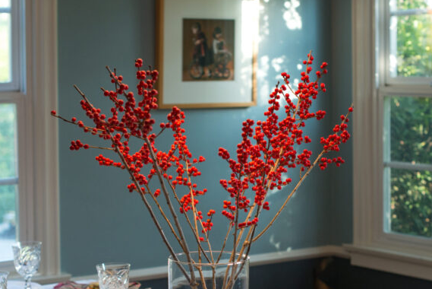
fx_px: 1080
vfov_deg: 15.0
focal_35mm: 90
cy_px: 258
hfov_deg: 22.6
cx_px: 208
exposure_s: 1/125
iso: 800
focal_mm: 50
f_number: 4
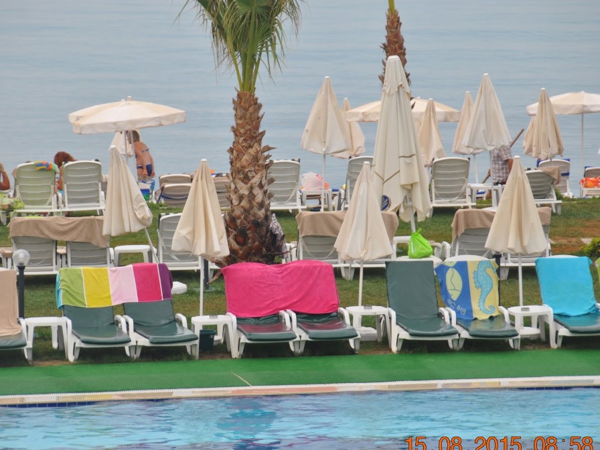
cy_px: 227
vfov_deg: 6.0
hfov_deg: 7.9
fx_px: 4327
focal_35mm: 250
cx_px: 282
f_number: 5.6
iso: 250
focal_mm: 135
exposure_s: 1/500
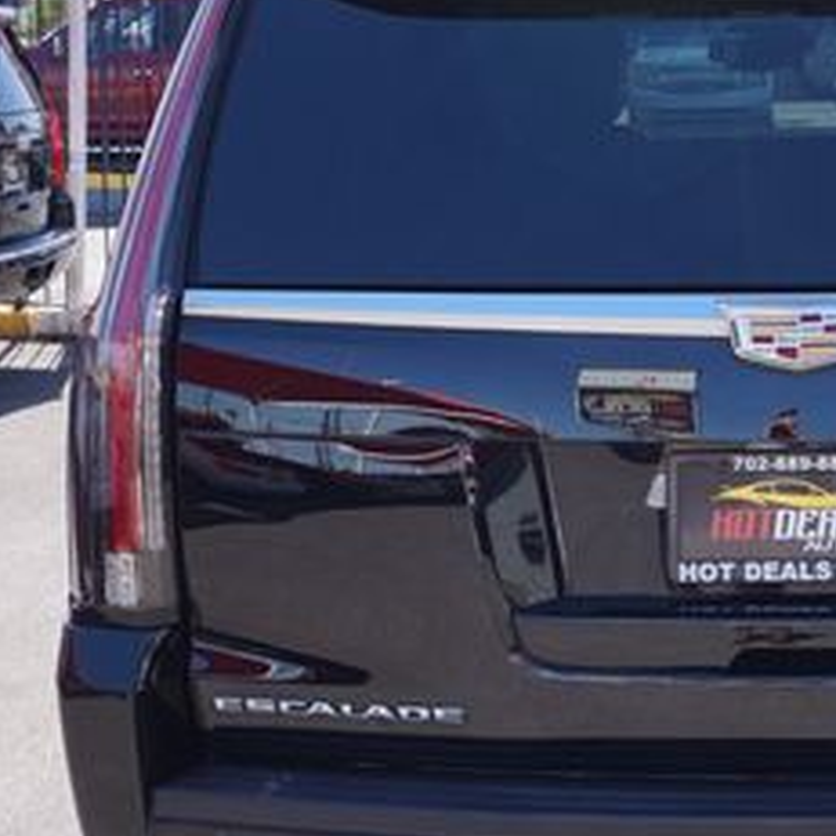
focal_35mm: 74
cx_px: 677
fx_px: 2027
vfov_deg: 23.3
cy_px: 510
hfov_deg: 23.0
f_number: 8
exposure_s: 1/100
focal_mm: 21
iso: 100
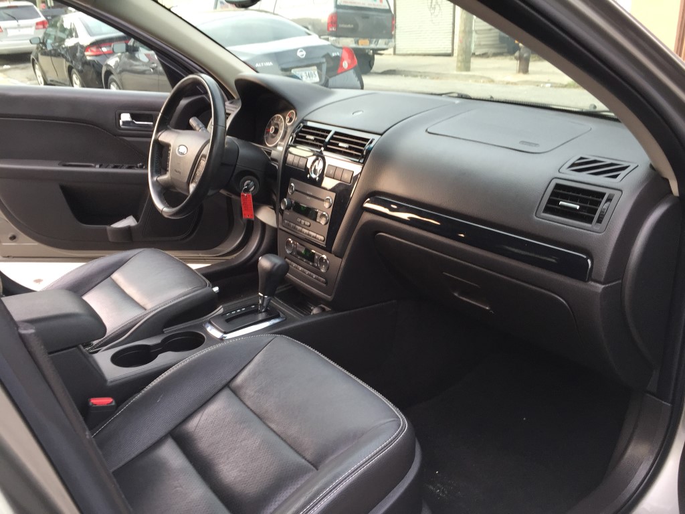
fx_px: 574
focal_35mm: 29
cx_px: 342
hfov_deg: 61.7
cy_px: 257
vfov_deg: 48.2
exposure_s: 1/120
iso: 50
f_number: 2.2
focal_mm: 4.15
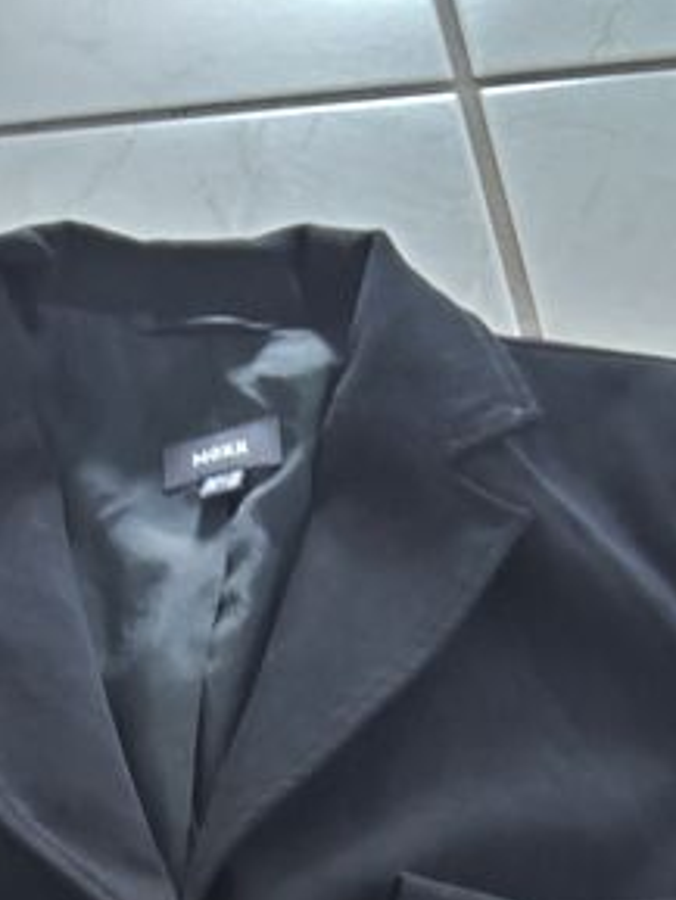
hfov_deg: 16.4
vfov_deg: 19.4
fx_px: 2342
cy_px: 1283
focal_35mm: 90
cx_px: 259
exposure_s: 1/50
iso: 50
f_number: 2
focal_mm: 3.08
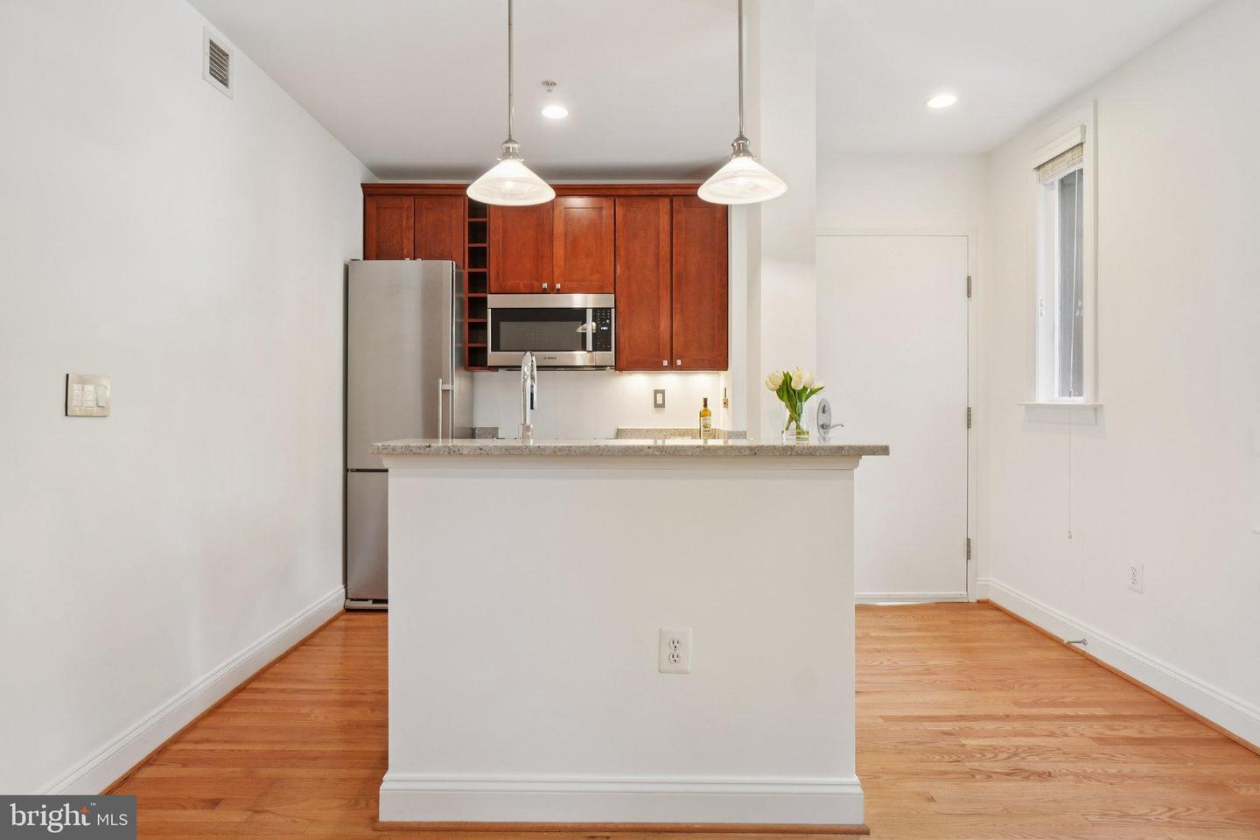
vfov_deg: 63.2
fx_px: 682
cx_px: 630
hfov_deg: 85.4
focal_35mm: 20
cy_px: 420
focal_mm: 13
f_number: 7.1
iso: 100
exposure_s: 1/4
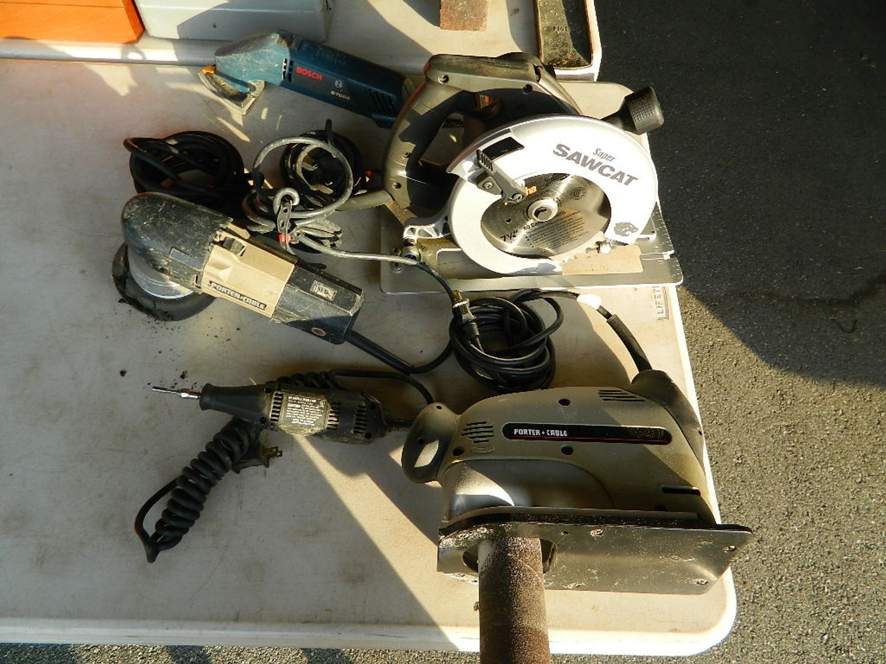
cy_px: 332
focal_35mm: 25
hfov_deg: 69.4
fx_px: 640
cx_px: 443
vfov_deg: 54.9
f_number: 3.1
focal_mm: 4.5
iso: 80
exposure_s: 1/200
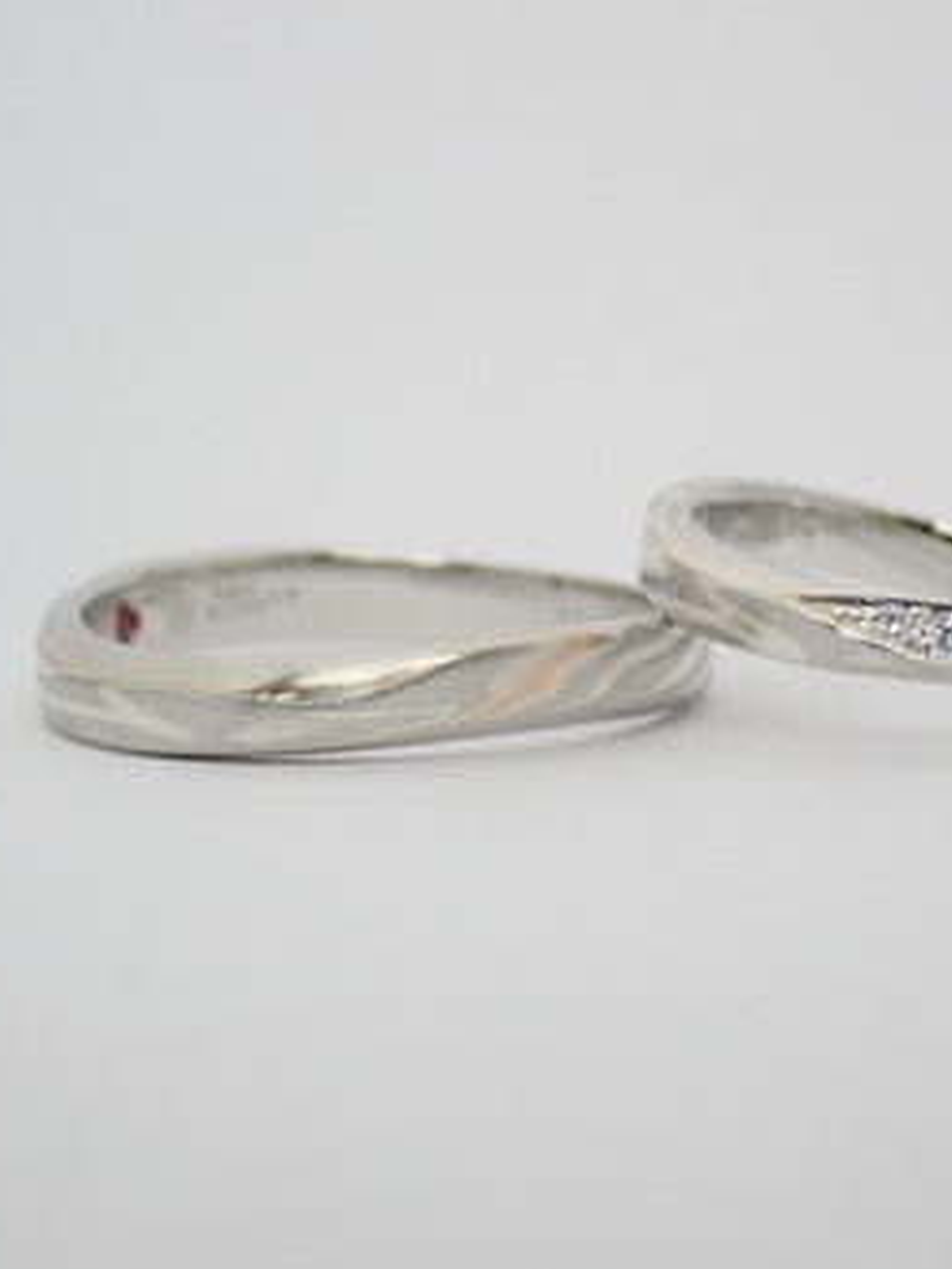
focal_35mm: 104
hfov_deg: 14.2
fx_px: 3811
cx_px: 621
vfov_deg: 18.9
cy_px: 631
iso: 200
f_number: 4.1
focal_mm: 13.65
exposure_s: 1/125
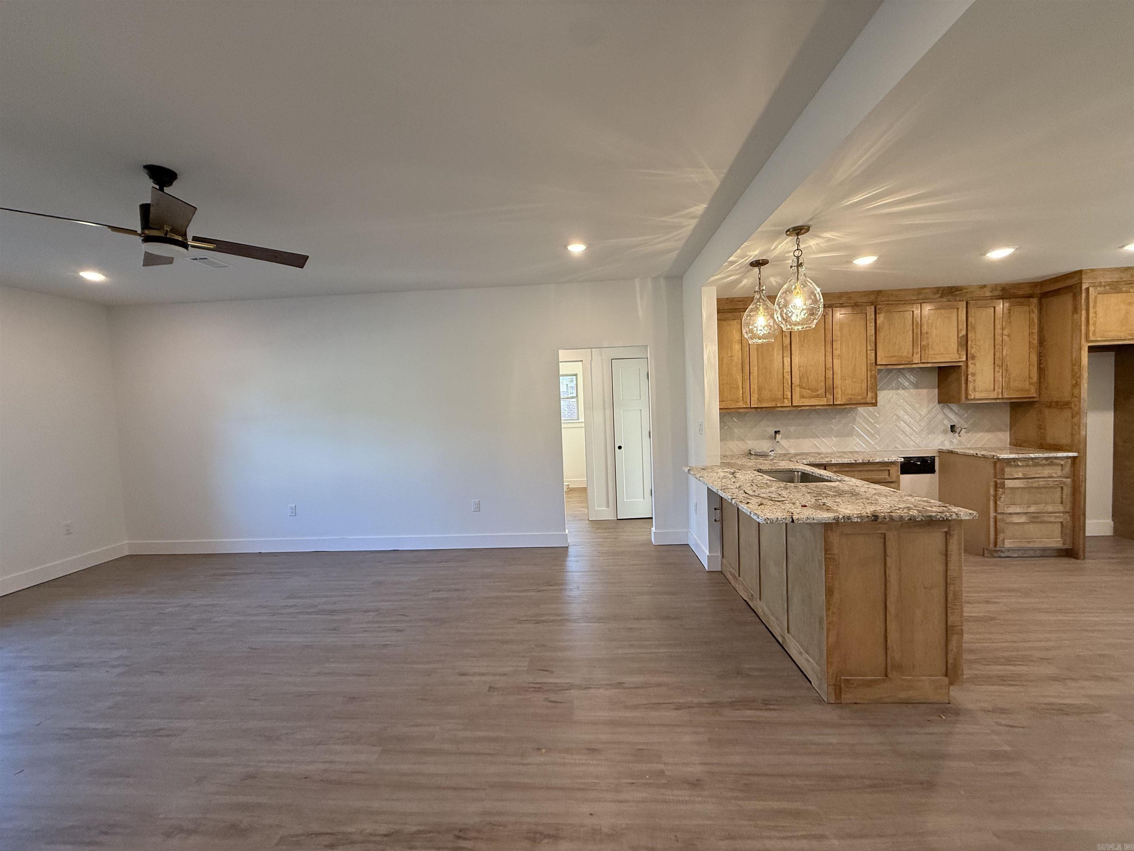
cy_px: 426
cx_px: 567
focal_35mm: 14
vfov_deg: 85.7
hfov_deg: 102.1
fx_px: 459
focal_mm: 2.22
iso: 160
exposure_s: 1/120
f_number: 2.2
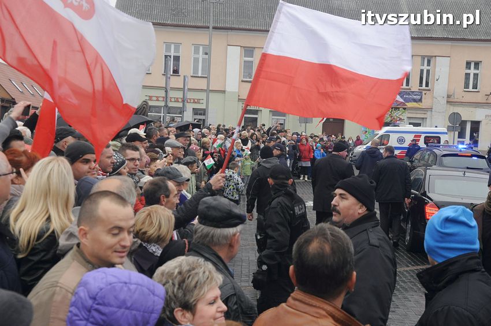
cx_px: 246
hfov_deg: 37.9
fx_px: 715
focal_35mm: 52
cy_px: 163
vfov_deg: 25.7
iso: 800
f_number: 9
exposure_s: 1/320
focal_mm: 35
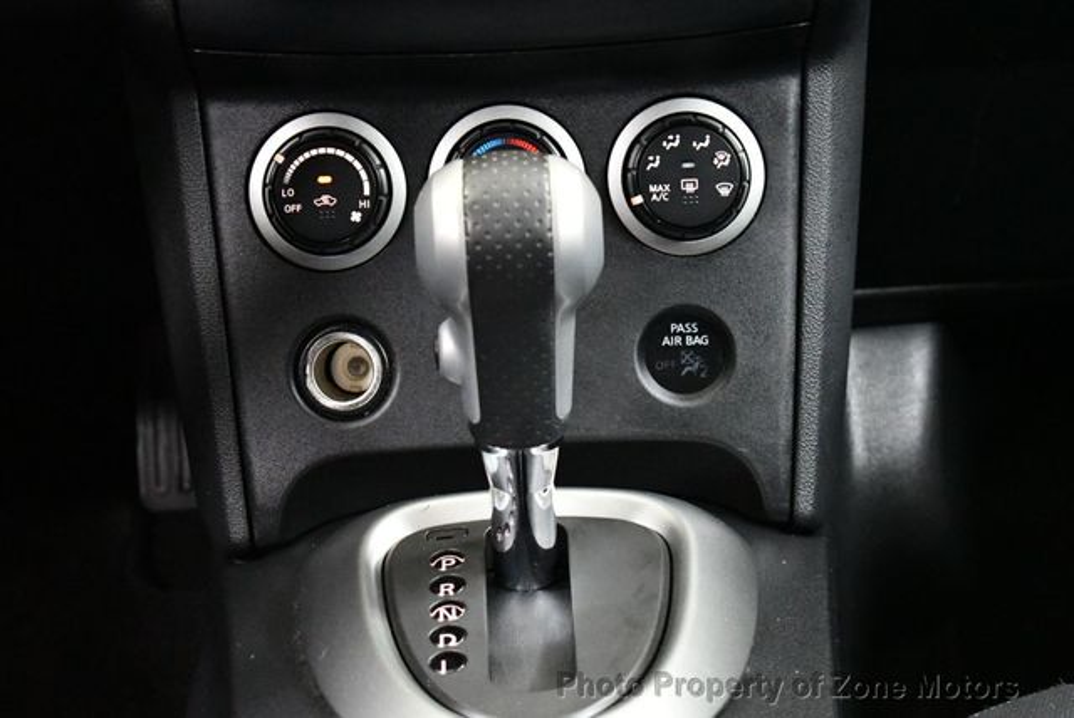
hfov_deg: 18.6
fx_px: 3285
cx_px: 537
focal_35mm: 110
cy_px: 359
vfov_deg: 12.5
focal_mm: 55
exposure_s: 1/60
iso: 10000
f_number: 5.6
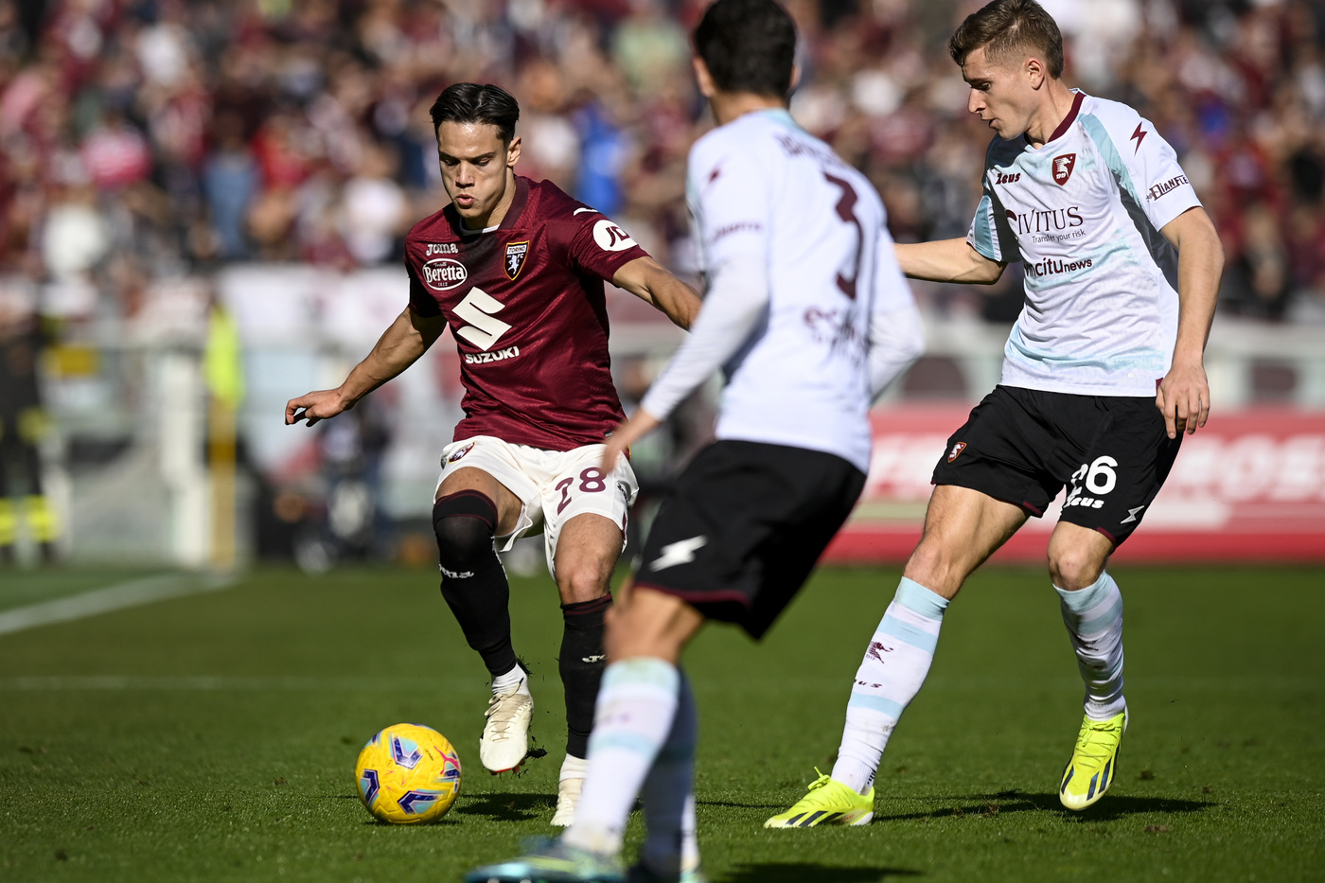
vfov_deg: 3.4
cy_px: 442
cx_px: 662
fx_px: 14719
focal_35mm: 400
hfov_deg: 5.2
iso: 200
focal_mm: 400
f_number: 4
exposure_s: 1/4000
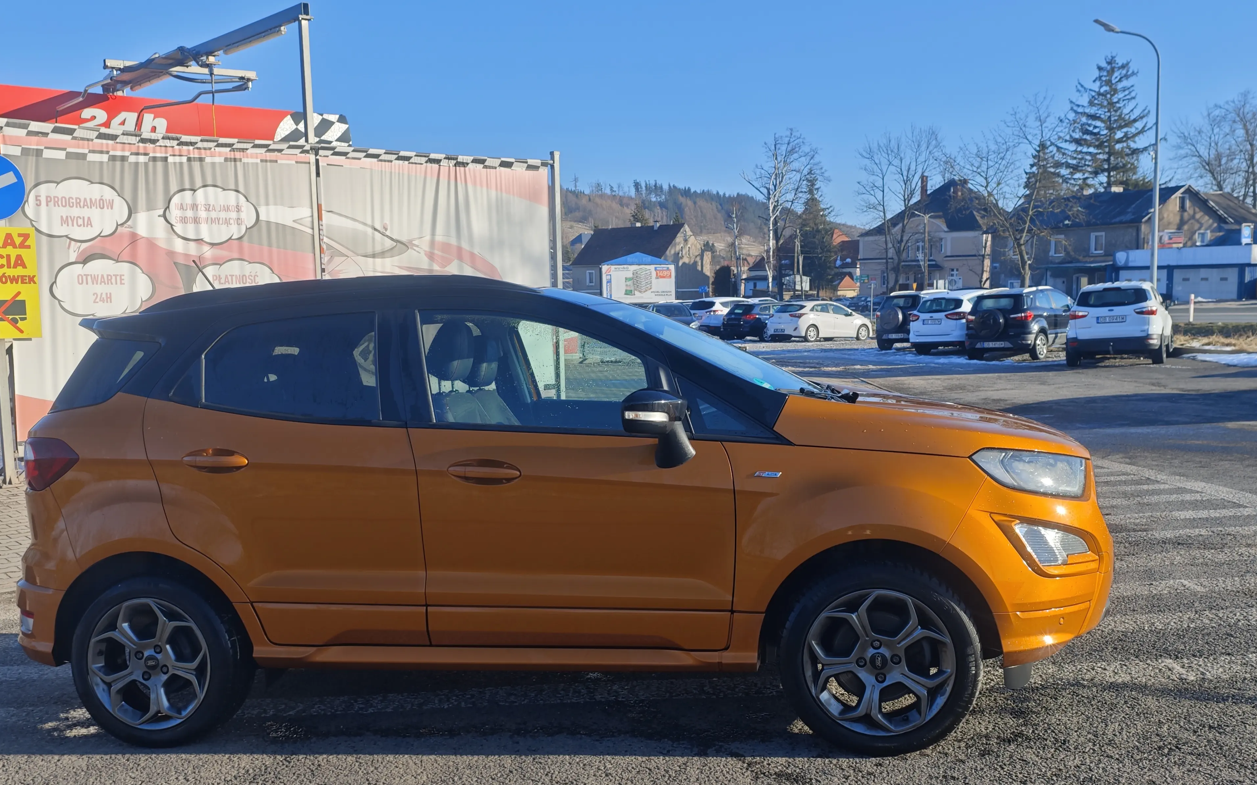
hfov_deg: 59.7
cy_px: 432
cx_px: 627
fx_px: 1096
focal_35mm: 32
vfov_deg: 39.4
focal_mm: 8.72
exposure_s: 1/1042
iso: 50
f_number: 2.8
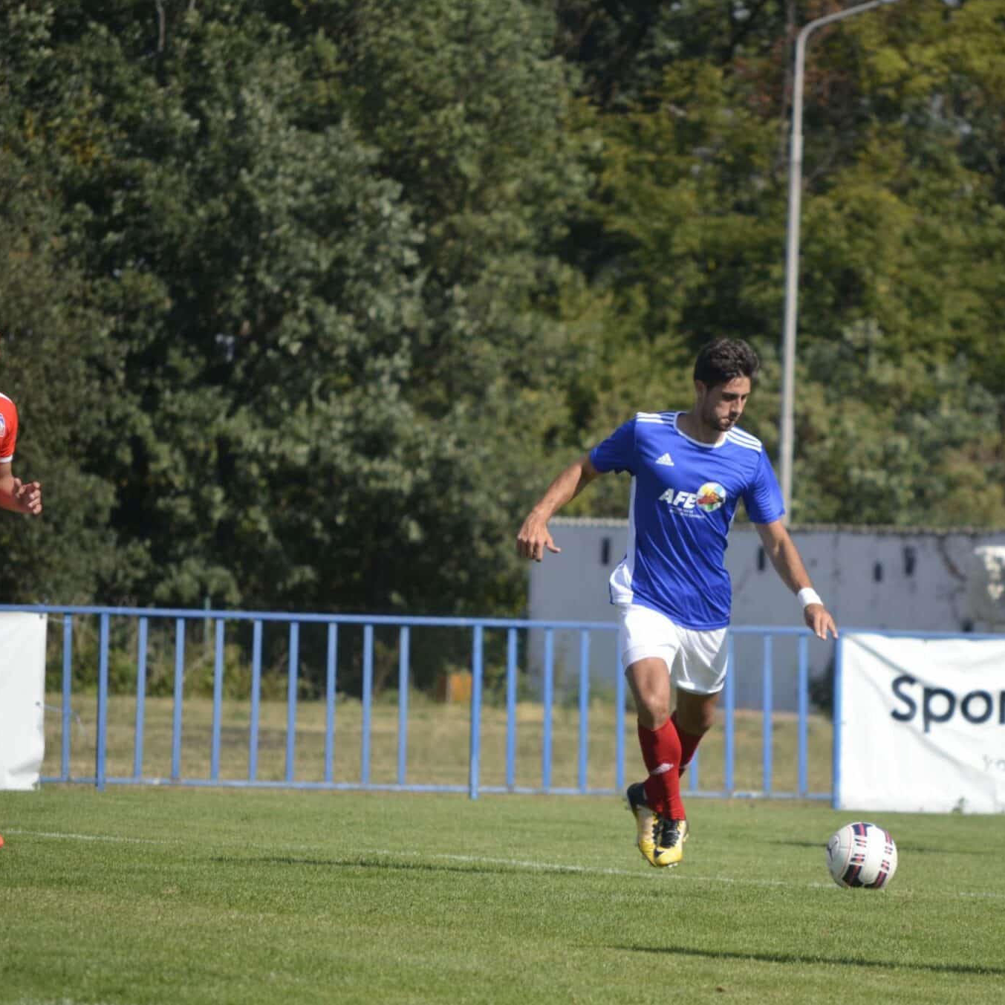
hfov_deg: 4.5
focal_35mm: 385
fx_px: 12646
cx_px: 710
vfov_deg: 4.6
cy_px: 503
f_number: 6.3
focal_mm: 200
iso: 400
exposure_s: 1/1600
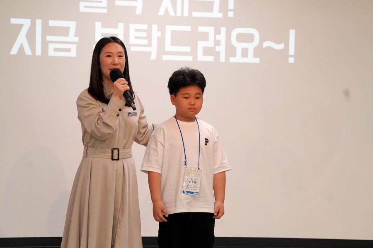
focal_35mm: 197
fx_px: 2041
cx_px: 186
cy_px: 124
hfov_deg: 10.4
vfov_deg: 7.0
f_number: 4
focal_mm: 197
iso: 500
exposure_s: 1/200
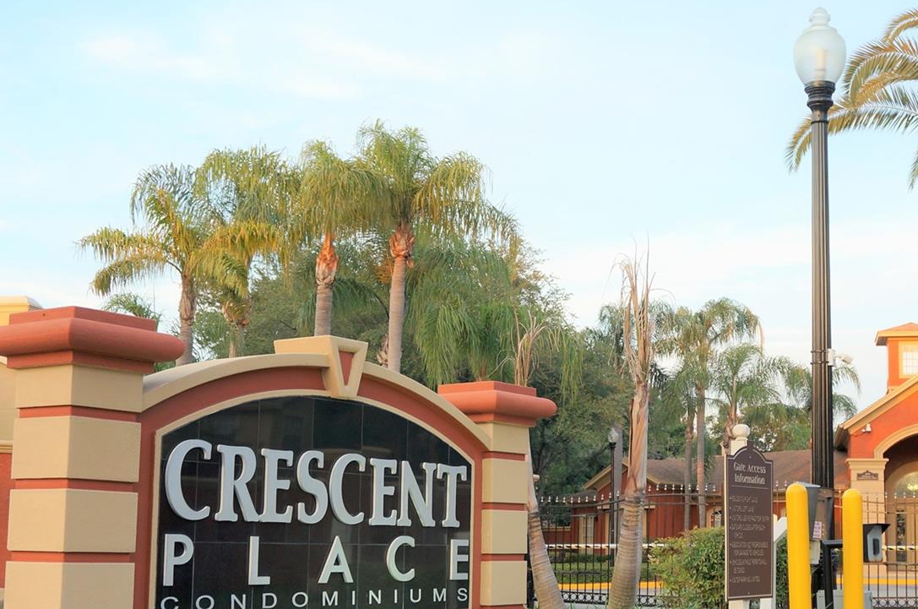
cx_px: 601
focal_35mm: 53
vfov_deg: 25.3
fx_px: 1349
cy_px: 416
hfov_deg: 37.2
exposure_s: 1/40
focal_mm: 24
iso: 100
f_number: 4.5
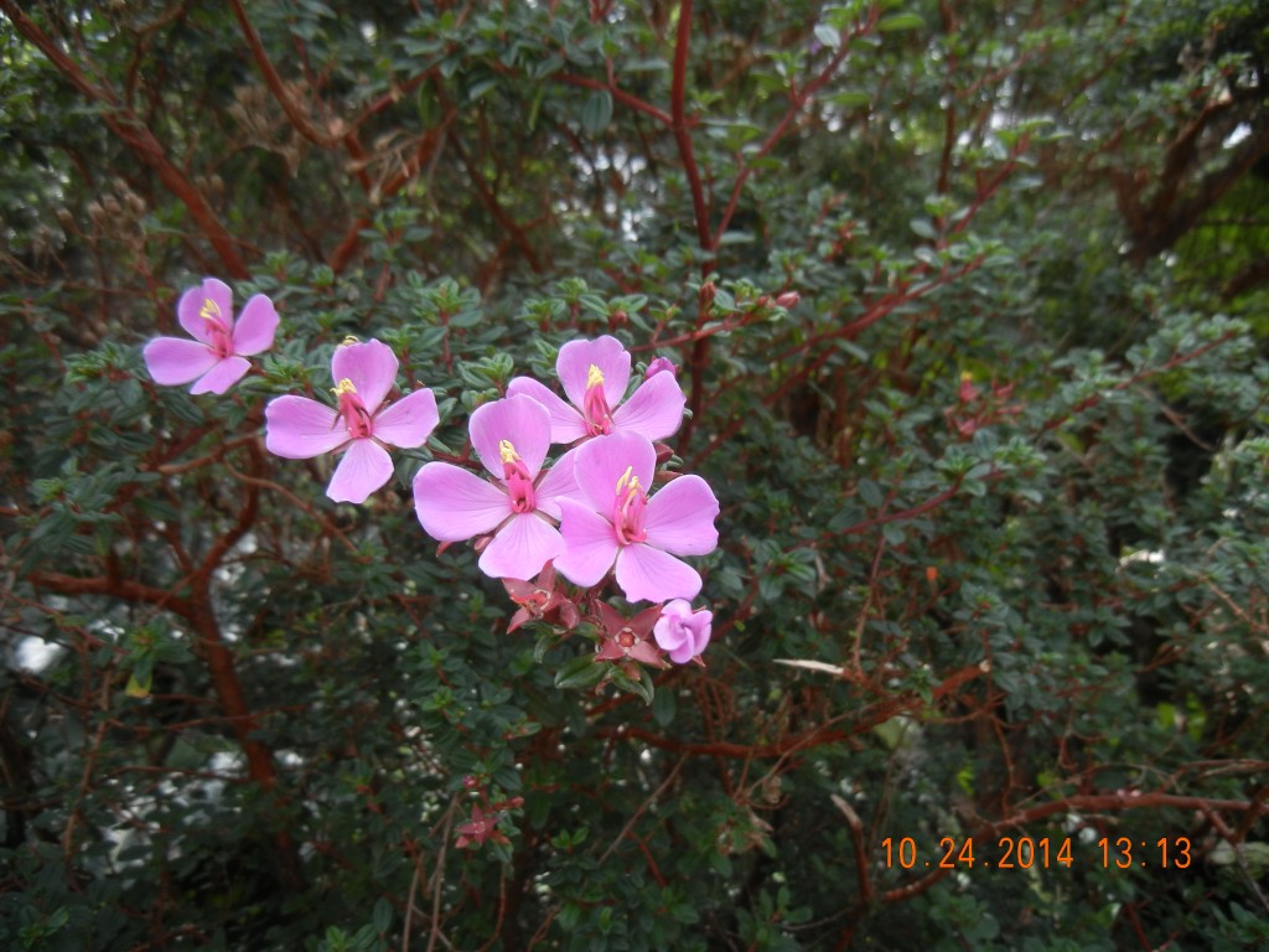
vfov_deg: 46.8
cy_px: 476
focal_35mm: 30
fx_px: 1100
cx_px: 634
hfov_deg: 60.0
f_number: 3.5
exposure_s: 1/226
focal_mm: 5.4
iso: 160
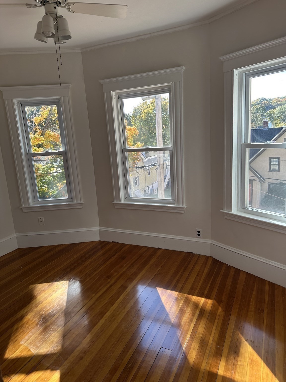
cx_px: 143
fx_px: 264
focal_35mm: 24
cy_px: 191
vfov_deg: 71.6
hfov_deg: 56.8
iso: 80
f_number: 1.78
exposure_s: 1/290
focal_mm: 6.86
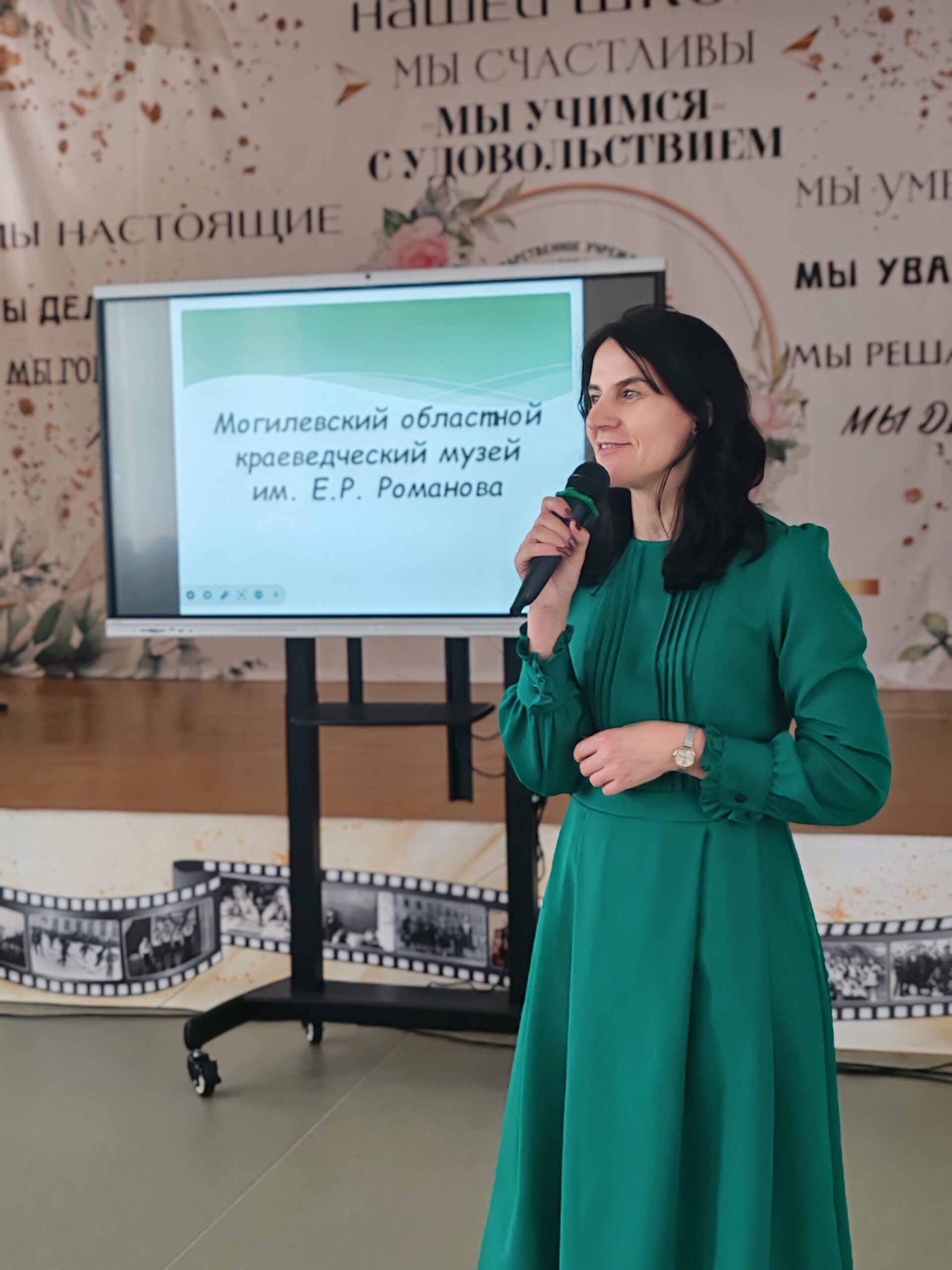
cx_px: 476
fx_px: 1980
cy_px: 635
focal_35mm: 54
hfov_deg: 27.0
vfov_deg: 35.5
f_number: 6.3
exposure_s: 1/100
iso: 400
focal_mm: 6.12
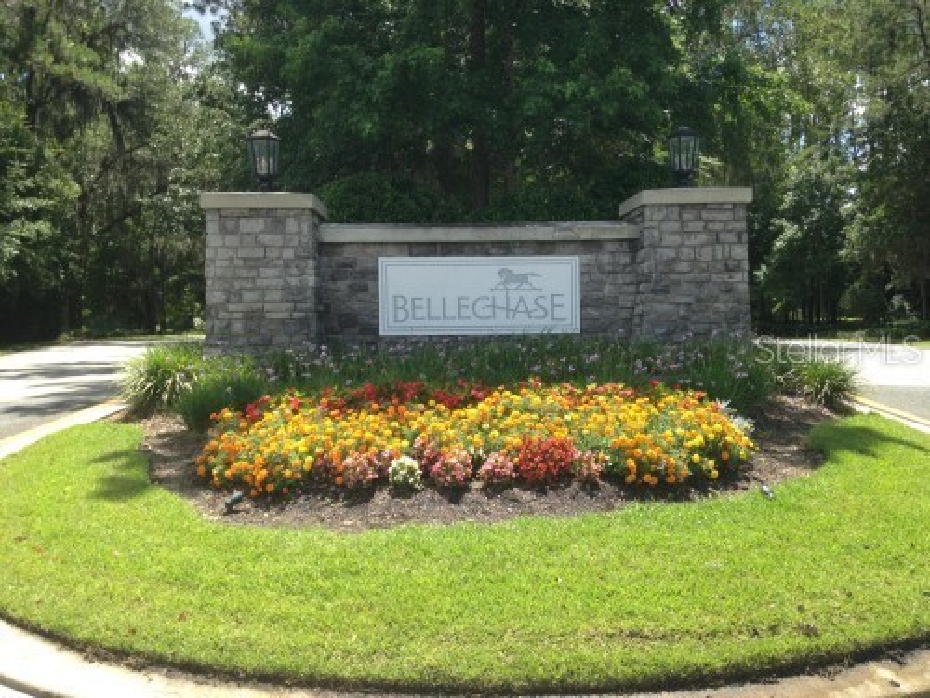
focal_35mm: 33
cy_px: 349
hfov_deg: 55.4
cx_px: 465
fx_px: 887
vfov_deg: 42.9
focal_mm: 4.12
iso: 50
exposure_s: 1/570
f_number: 2.4
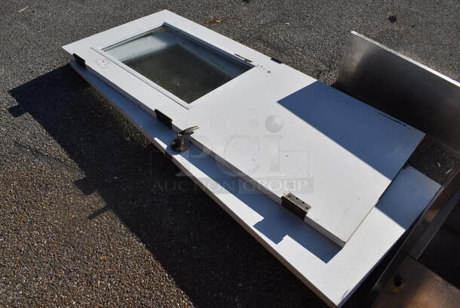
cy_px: 154
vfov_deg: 48.0
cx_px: 230
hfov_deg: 67.3
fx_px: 345
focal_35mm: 27
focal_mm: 18
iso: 200
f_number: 9
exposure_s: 1/640
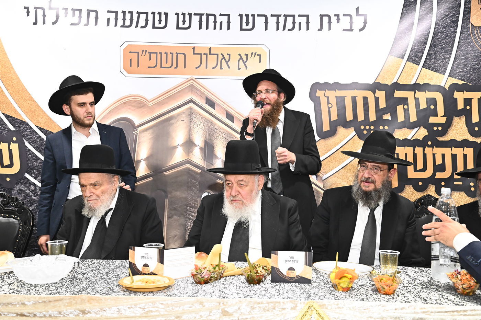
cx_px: 240
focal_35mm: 38
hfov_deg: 50.7
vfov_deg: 35.0
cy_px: 160
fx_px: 507
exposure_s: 1/200
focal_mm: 38
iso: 3200
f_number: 8
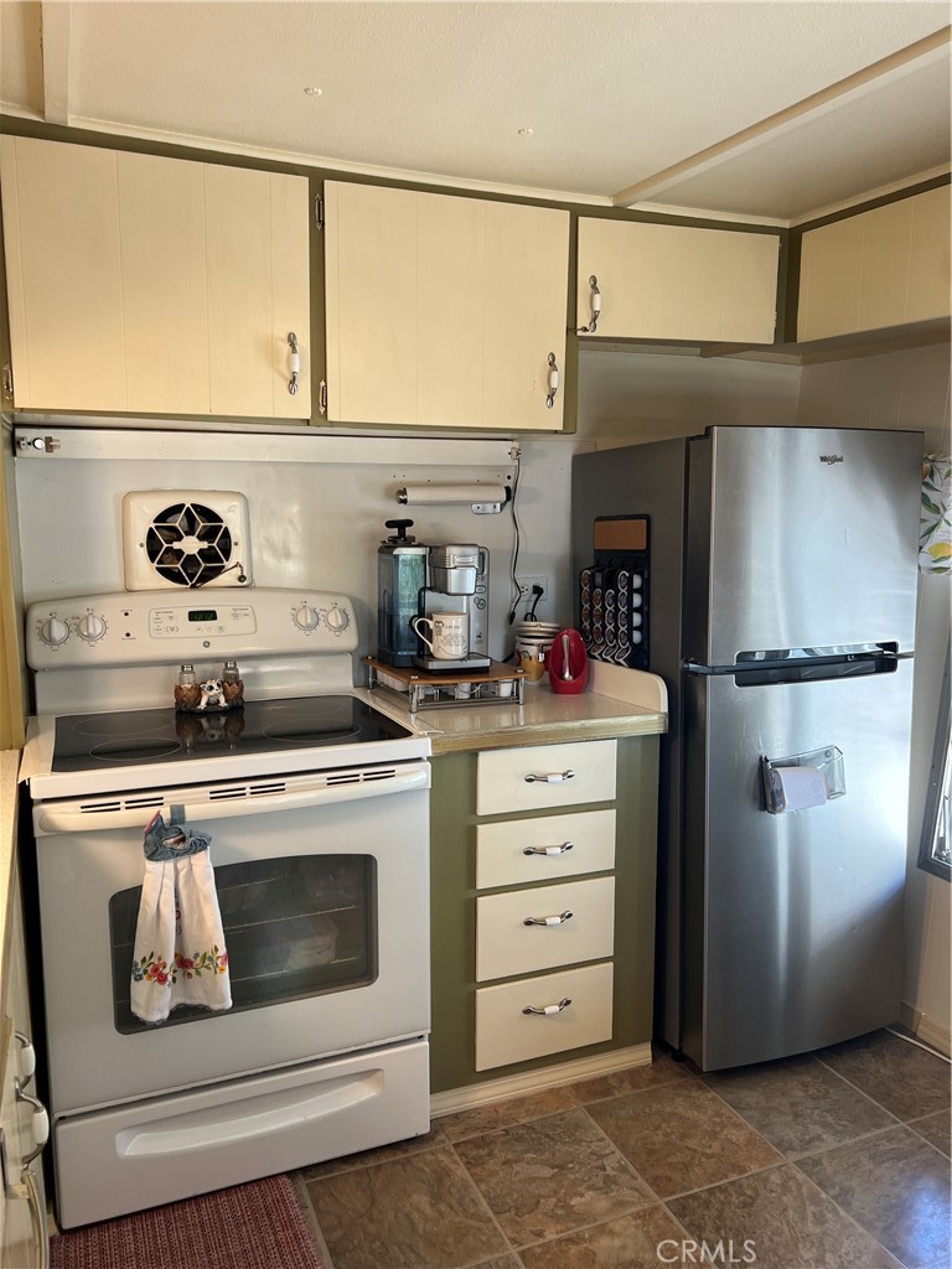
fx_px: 953
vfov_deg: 67.3
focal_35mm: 26
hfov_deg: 53.1
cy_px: 634
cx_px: 476
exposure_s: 1/60
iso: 64
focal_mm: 5.7
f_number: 1.5
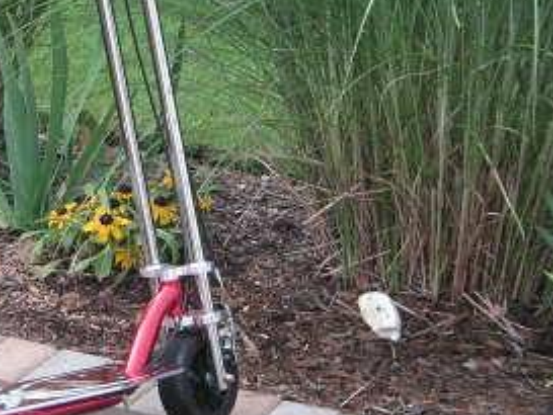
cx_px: 67
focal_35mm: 164
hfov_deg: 12.0
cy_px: 211
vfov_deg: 9.1
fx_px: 2621
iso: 100
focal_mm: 11.6
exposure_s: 1/90
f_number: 3.8
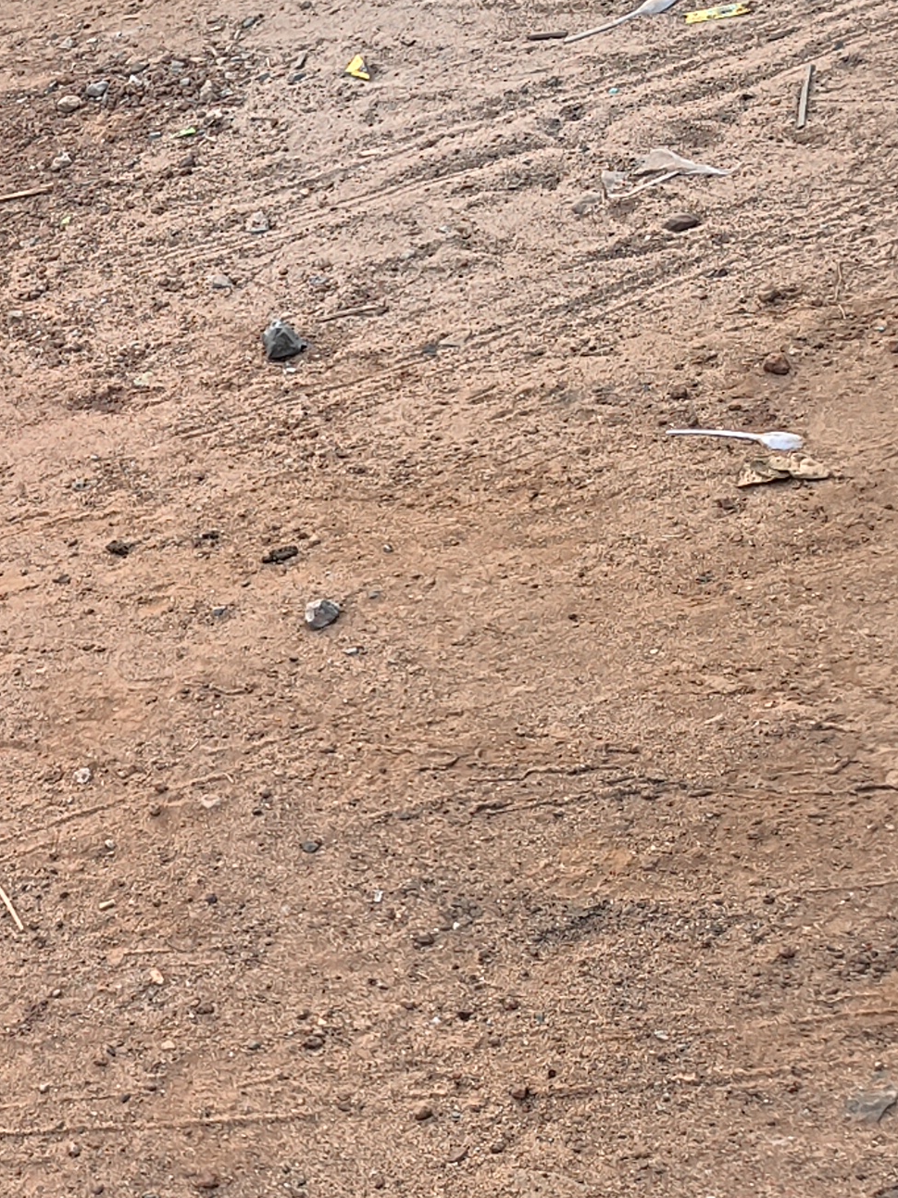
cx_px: -654
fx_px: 2628
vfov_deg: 25.6
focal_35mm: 76
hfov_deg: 16.6
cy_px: 530
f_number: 1.8
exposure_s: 1/207
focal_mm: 5.56
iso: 100
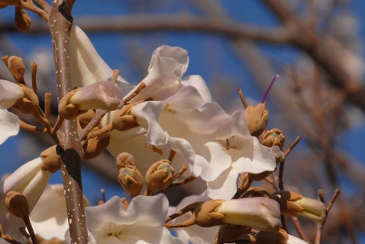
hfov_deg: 3.5
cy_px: 189
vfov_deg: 2.3
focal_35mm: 595
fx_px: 6035
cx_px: 67
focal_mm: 185
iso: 400
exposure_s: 1/640
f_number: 13
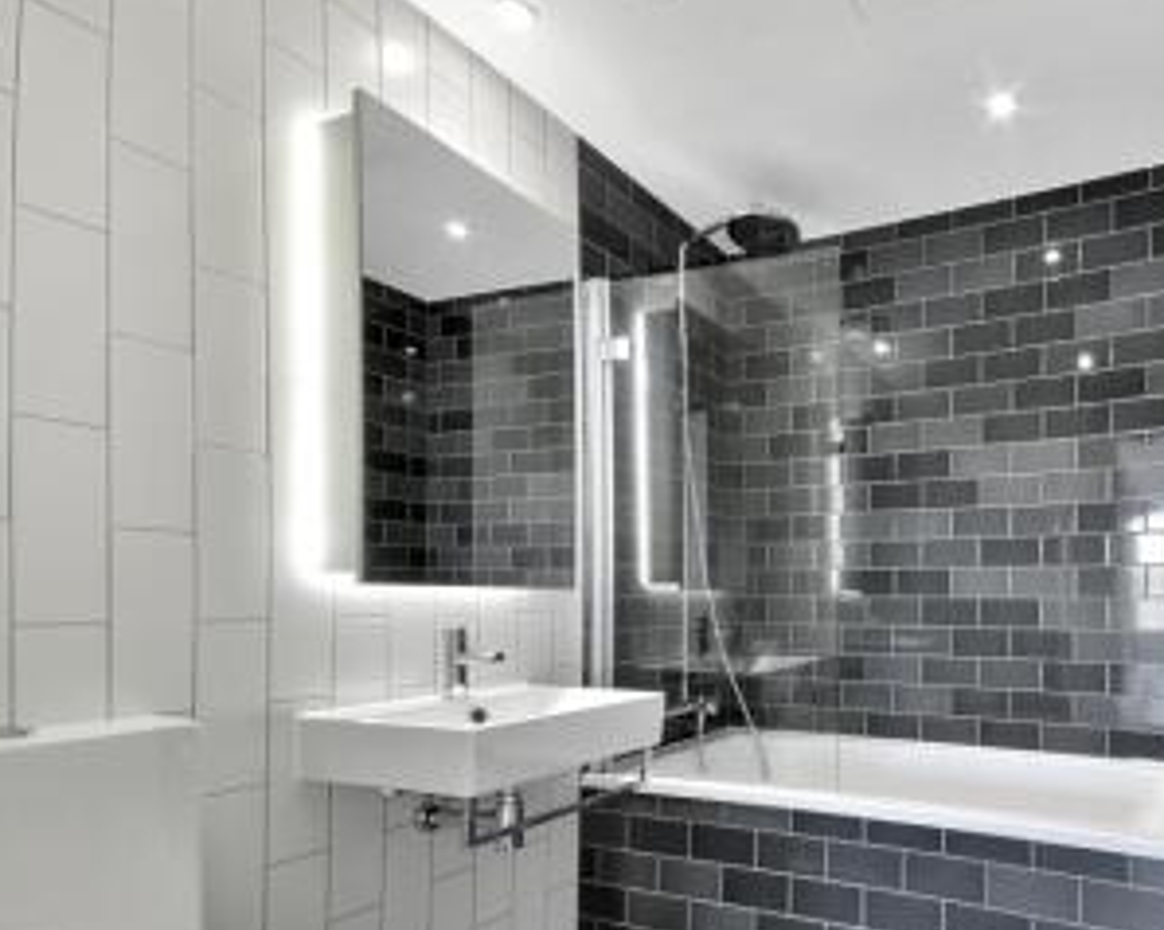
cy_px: 572
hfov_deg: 78.8
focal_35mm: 18
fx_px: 620
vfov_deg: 72.7
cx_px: 894
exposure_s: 4
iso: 200
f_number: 16
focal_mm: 12
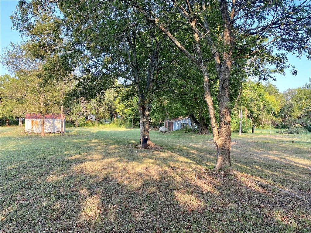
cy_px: 116
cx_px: 156
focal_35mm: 26
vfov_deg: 53.1
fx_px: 234
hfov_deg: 67.3
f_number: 1.8
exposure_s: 1/193
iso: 32
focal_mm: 4.25
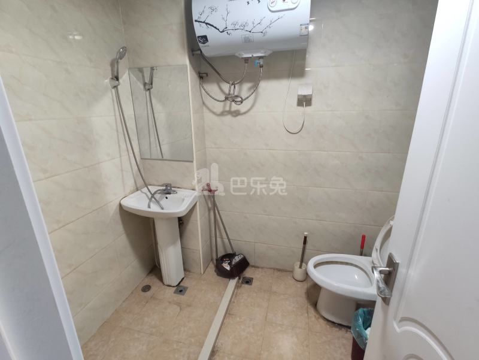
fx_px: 208
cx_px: 240
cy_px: 180
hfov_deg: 98.1
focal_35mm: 15
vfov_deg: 81.8
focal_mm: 2.25
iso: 1026
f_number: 2.2
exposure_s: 1/33
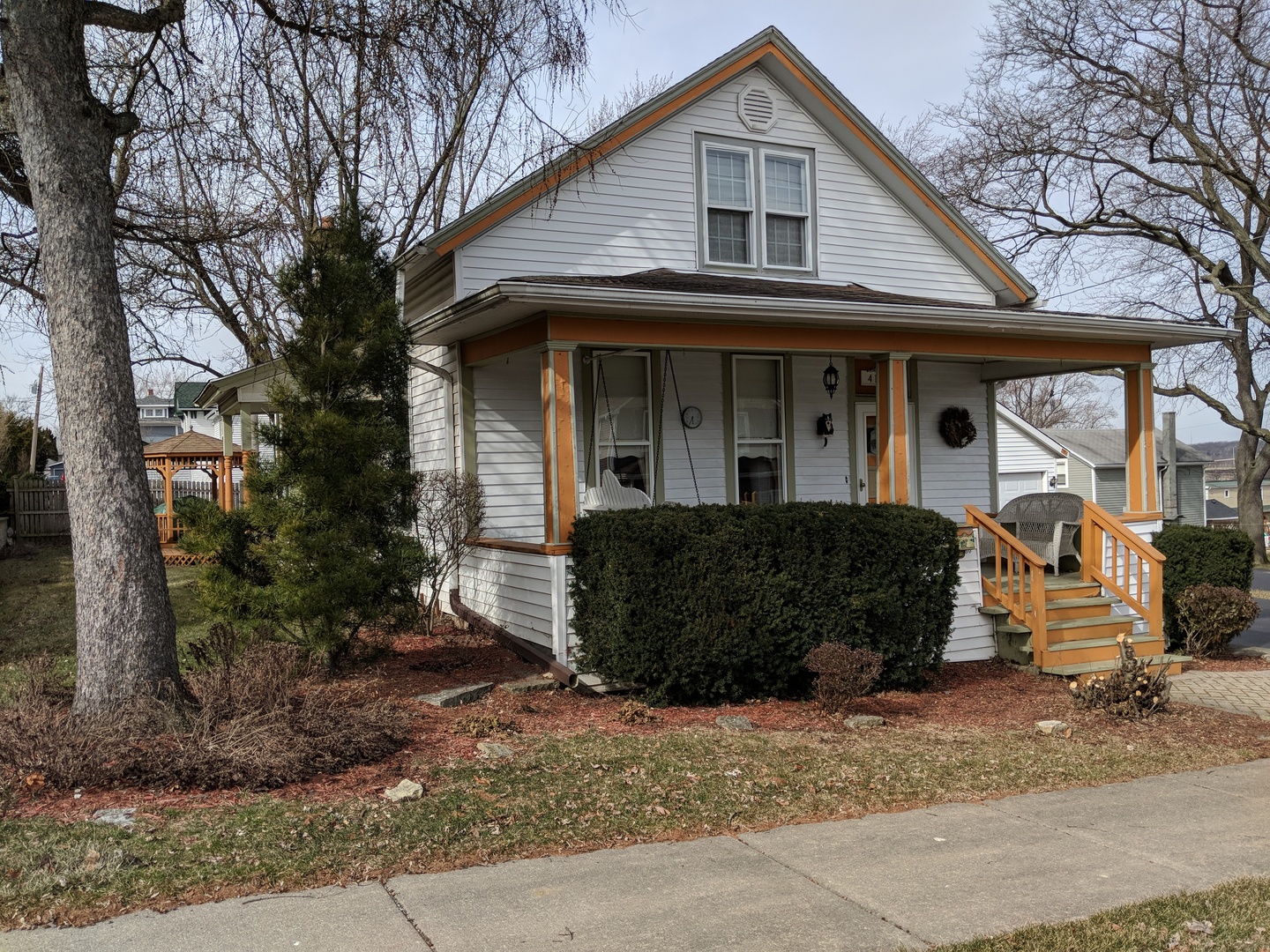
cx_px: 635
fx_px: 991
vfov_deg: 51.4
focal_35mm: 27
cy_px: 476
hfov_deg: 65.3
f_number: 1.8
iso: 51
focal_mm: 4.44
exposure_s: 1/2342
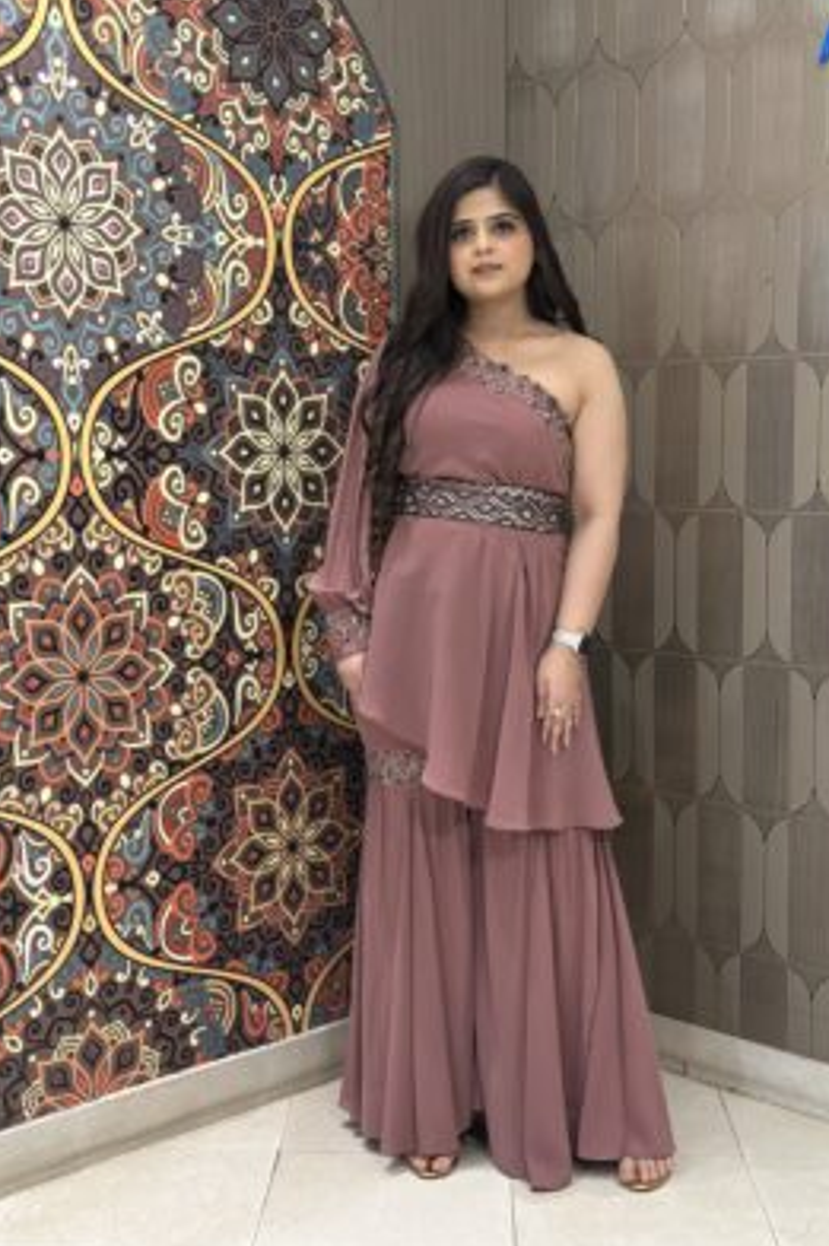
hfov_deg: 26.5
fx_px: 1763
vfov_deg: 38.9
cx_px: 419
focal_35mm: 51
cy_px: 623
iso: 160
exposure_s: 1/50
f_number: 1.78
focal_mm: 6.86
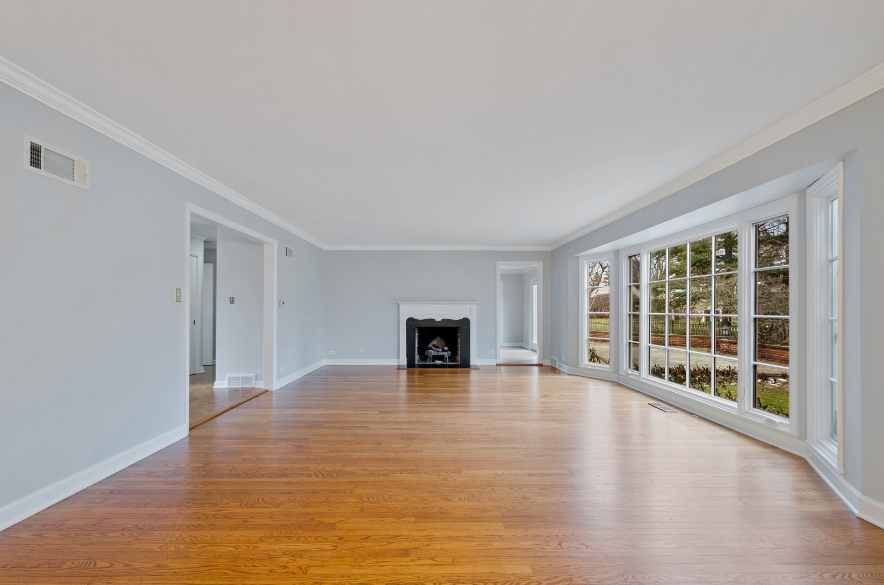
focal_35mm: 15
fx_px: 367
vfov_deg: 77.0
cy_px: 292
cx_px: 442
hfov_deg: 100.5
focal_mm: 10
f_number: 9
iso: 250
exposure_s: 1/2
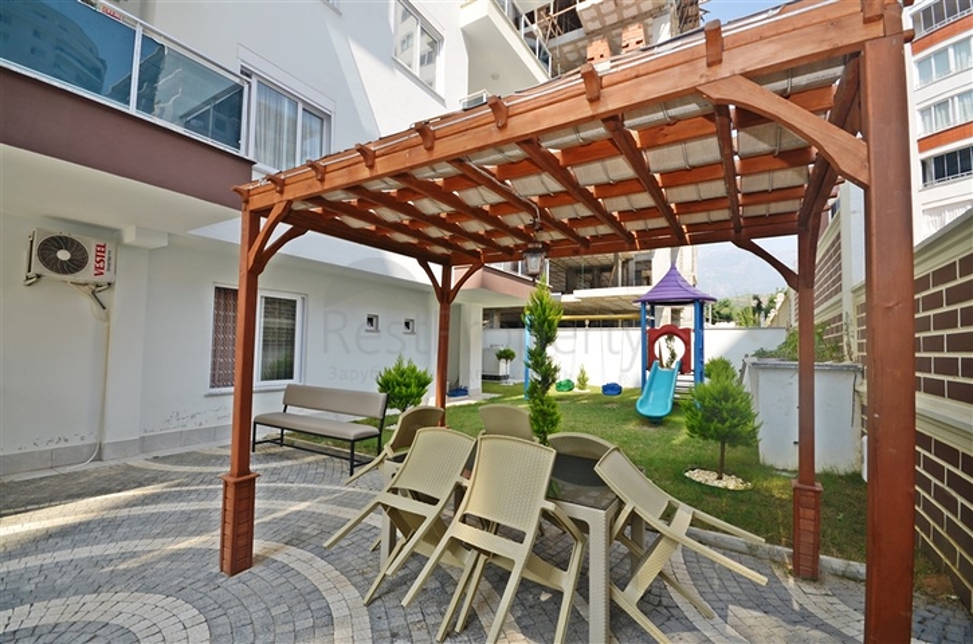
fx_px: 405
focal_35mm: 15
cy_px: 322
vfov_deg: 77.1
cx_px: 486
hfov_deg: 100.5
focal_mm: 10
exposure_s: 1/160
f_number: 6.3
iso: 100
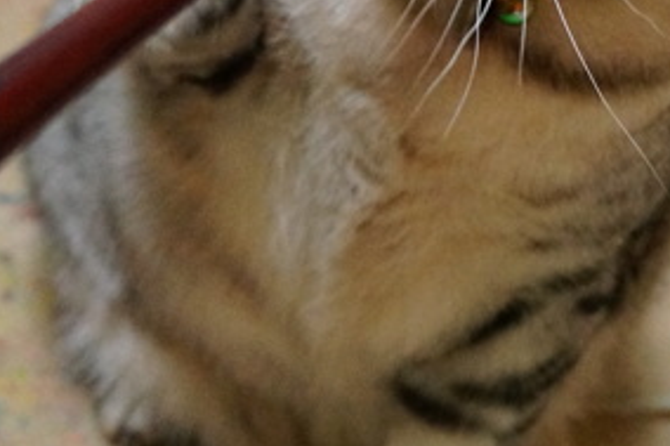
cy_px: 236
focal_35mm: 103
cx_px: 630
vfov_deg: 13.3
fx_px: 1912
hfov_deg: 19.4
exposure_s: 1/60
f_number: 4
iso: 3200
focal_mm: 19
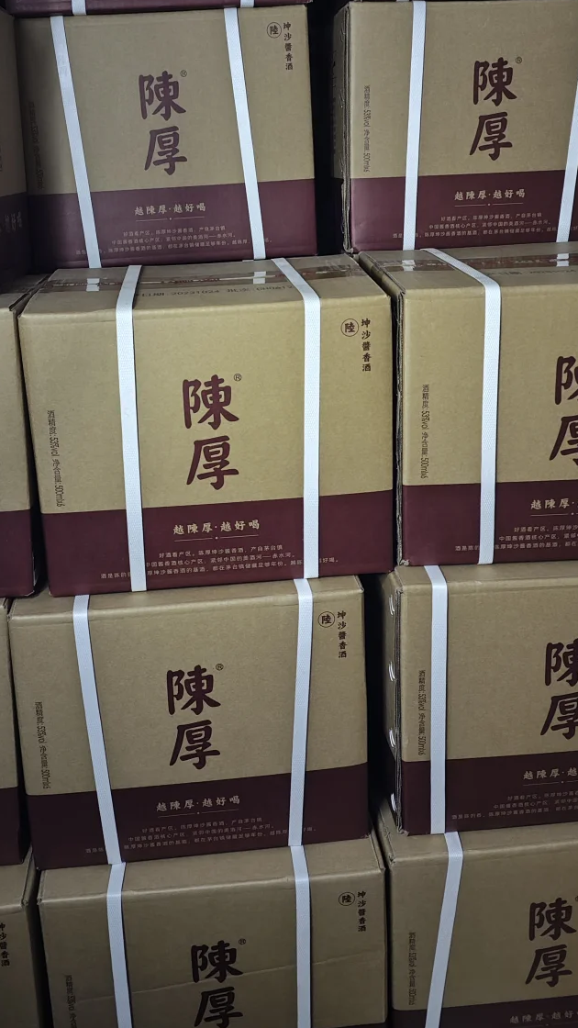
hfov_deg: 33.7
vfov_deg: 56.0
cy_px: 391
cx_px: 250
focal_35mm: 35
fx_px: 954
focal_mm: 4.71
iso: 935
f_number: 1.79
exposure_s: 1/12.5
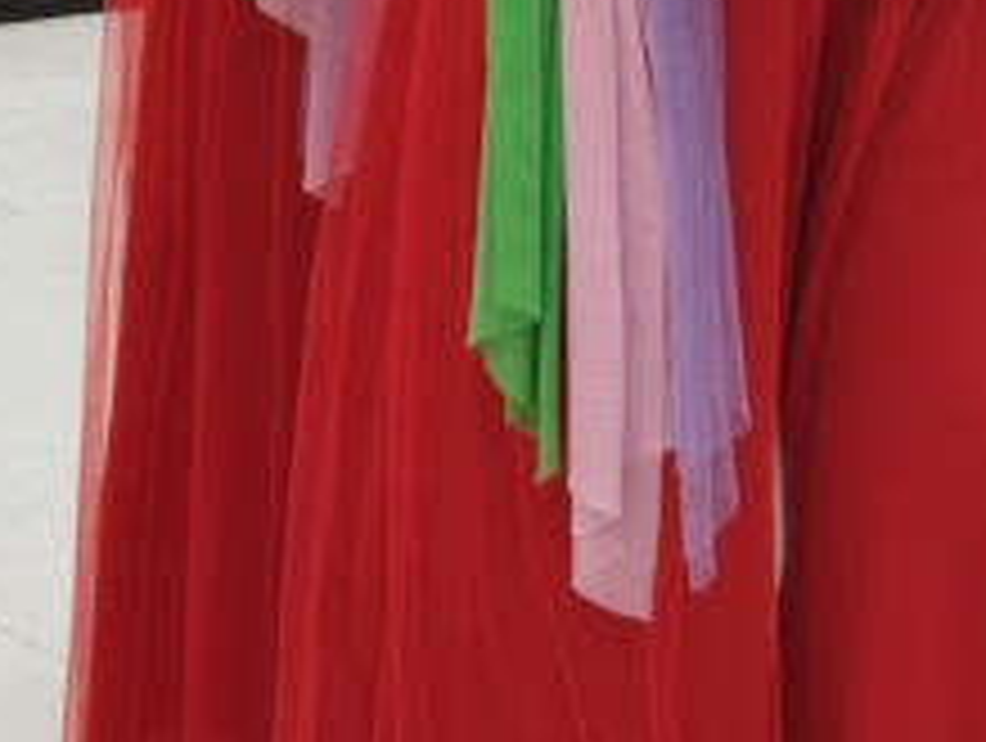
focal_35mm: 257
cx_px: -207
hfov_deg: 7.6
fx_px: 7332
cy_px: -998
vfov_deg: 5.6
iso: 400
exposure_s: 1/100
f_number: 1.8
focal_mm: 8.67
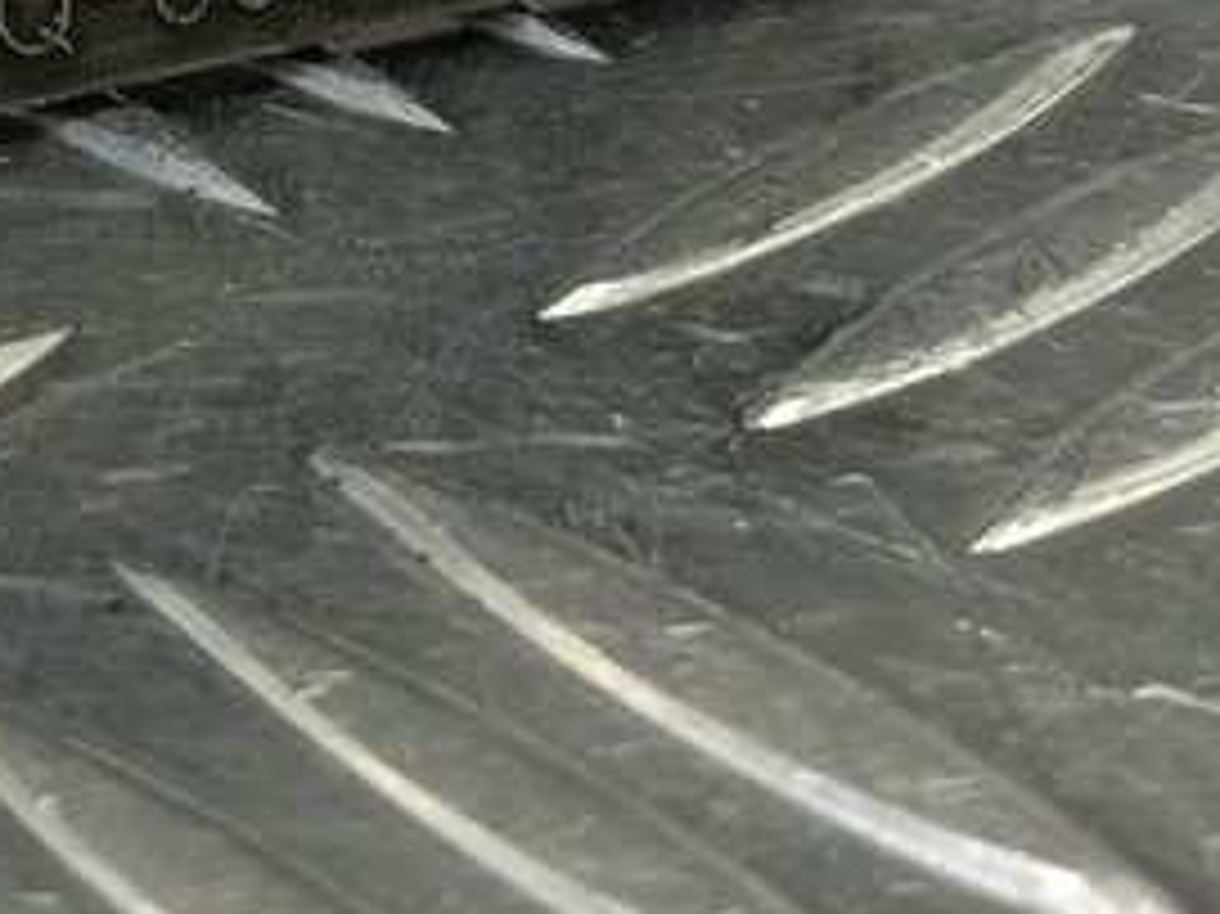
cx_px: 81
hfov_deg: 21.9
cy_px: -410
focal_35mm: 87
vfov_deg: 15.7
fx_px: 3065
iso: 138
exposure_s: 1/50
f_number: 1.6
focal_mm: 4.11
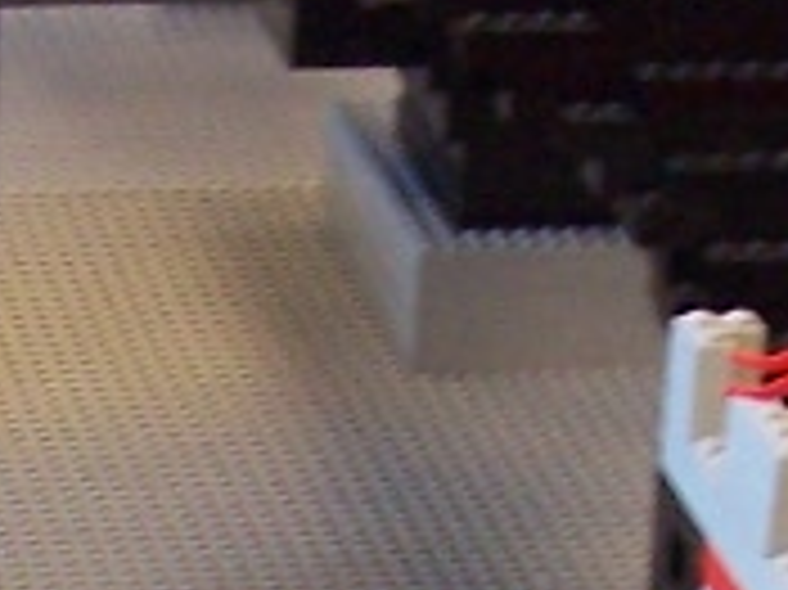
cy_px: 1315
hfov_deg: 7.6
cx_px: 252
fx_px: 5937
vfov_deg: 5.5
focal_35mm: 261
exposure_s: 1/15
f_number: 2.8
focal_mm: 6.3
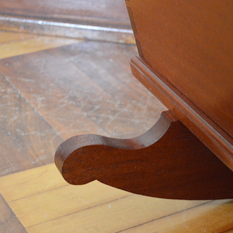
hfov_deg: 17.8
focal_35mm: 97
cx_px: 166
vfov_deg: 17.9
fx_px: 739
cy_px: 117
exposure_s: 1/20
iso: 3200
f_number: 5.6
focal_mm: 50
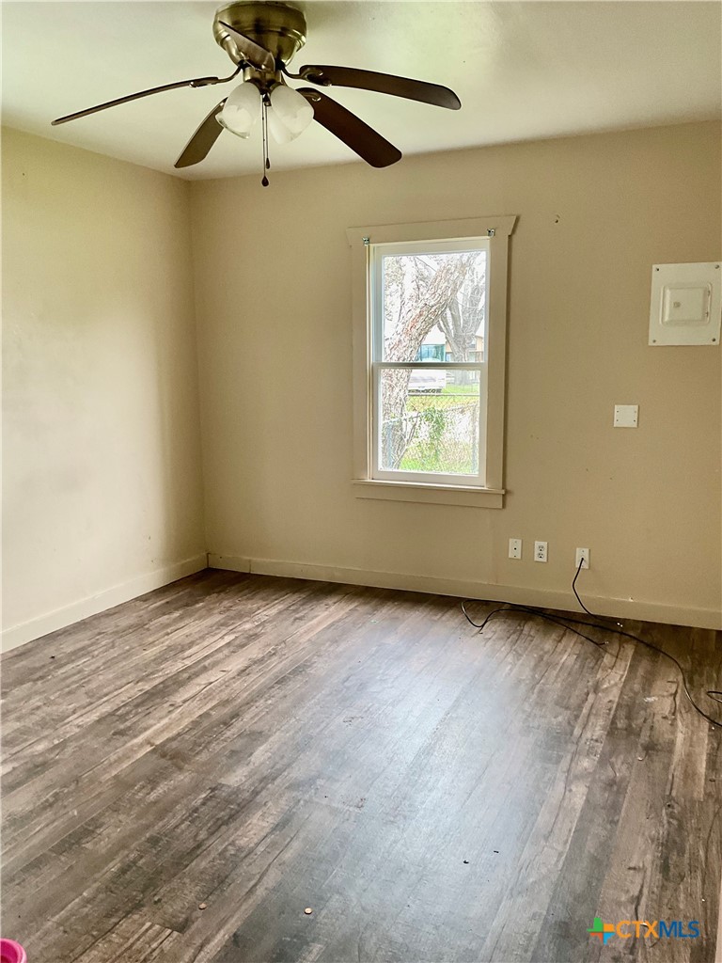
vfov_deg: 61.7
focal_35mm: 29
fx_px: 806
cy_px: 482
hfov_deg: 48.2
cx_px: 361
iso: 64
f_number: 1.8
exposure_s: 1/60
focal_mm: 3
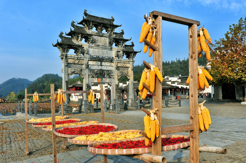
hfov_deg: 58.8
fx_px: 218
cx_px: 123
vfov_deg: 41.0
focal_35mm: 32
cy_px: 82
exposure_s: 1/320
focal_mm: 32
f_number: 9
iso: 200
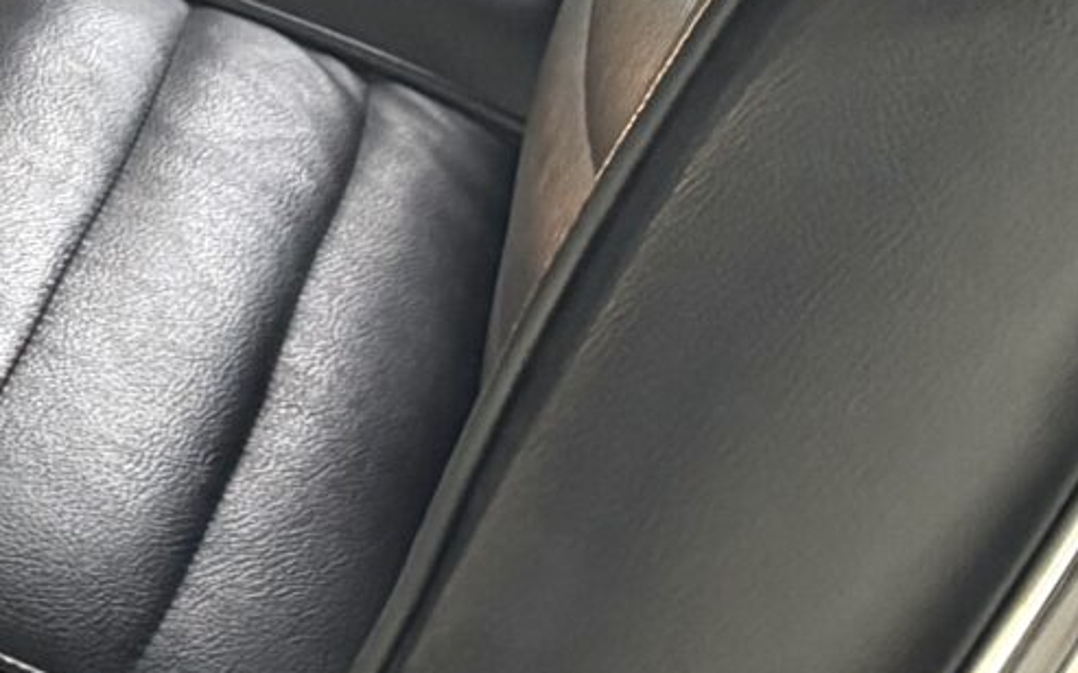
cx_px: -214
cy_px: -413
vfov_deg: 9.6
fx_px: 3878
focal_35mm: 132
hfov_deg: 15.3
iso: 800
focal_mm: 6.76
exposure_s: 1/33
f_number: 1.78
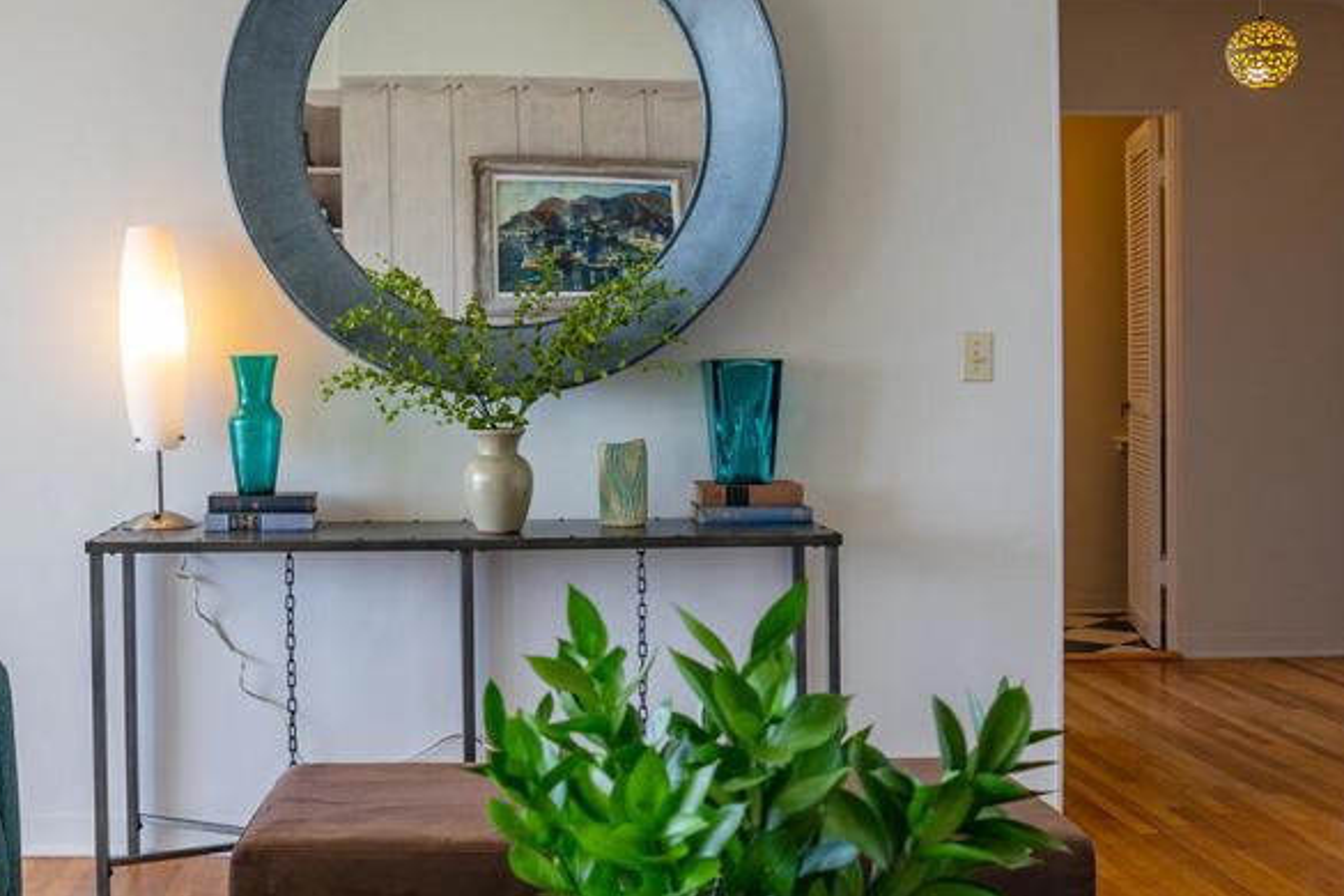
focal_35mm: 42
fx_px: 1568
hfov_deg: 46.0
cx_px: 515
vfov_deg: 31.9
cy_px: 449
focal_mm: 16
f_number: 3.5
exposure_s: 1/125
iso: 320
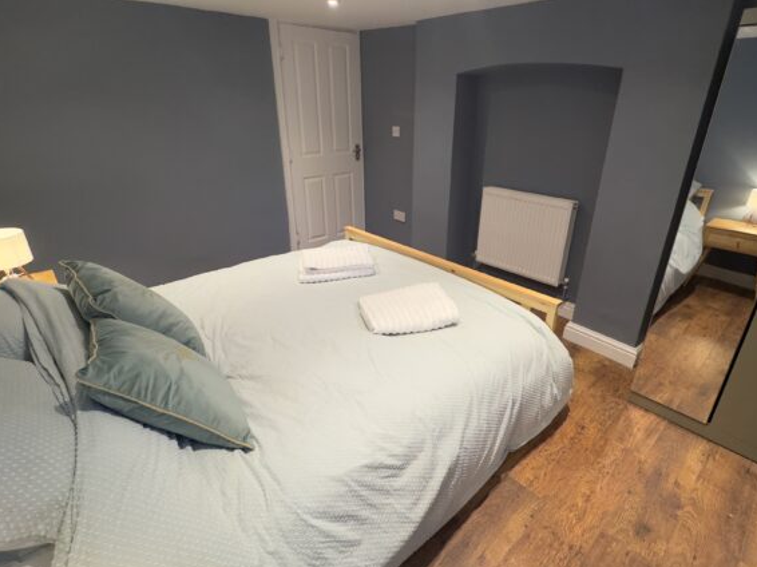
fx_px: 415
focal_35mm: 19
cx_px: 400
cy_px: 275
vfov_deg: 68.6
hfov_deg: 84.6
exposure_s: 1/100
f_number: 2.2
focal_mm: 2.22
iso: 250
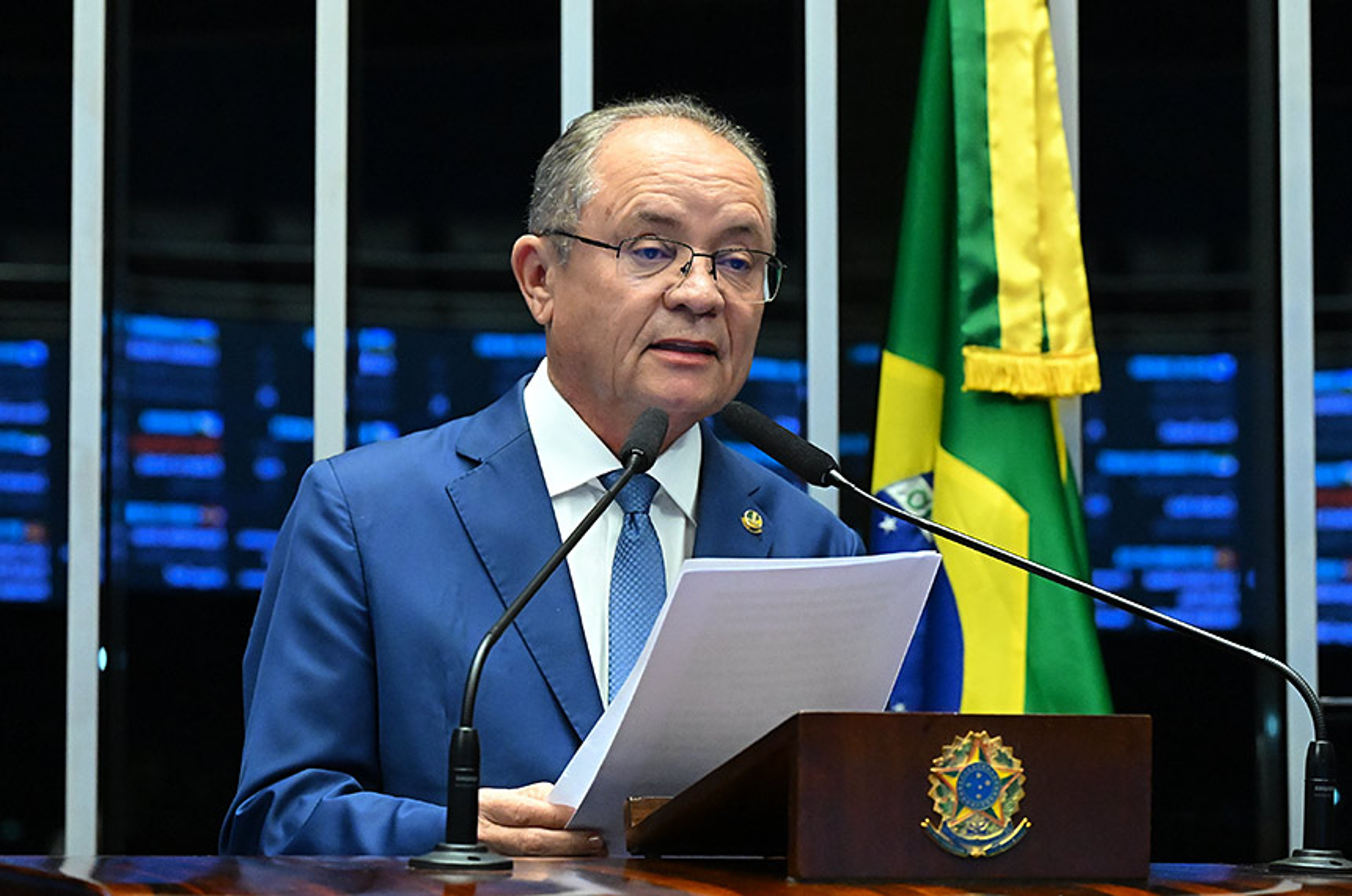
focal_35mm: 123
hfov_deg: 16.7
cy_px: 448
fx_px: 4611
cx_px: 676
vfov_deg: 11.1
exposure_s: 1/125
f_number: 5
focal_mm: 82
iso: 8000
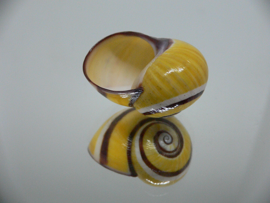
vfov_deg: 40.7
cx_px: 135
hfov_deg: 52.6
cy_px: 102
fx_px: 273
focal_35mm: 35
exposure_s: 1/60
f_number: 2.8
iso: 200
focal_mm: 4.6
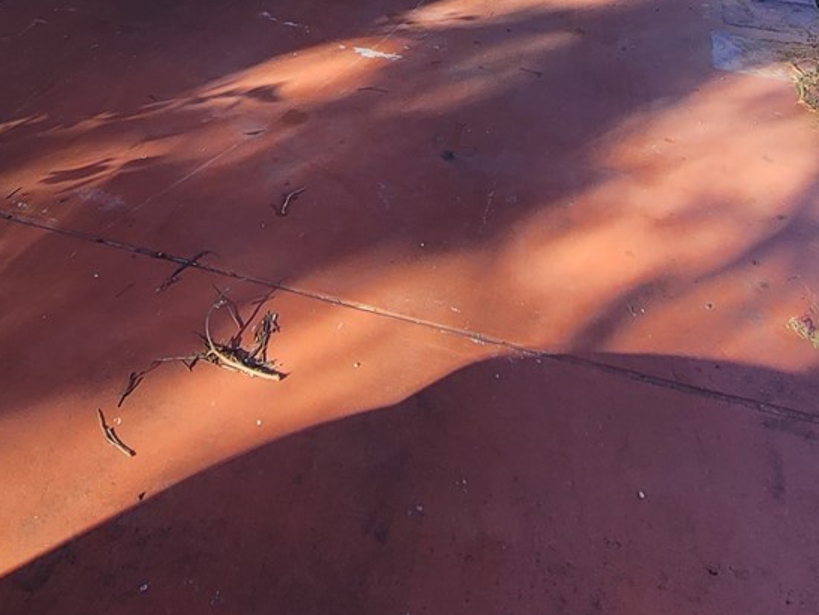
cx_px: 292
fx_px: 900
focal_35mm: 38
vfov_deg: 28.0
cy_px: -262
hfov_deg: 48.3
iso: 50
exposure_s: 1/325
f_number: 2.2
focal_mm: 2.2
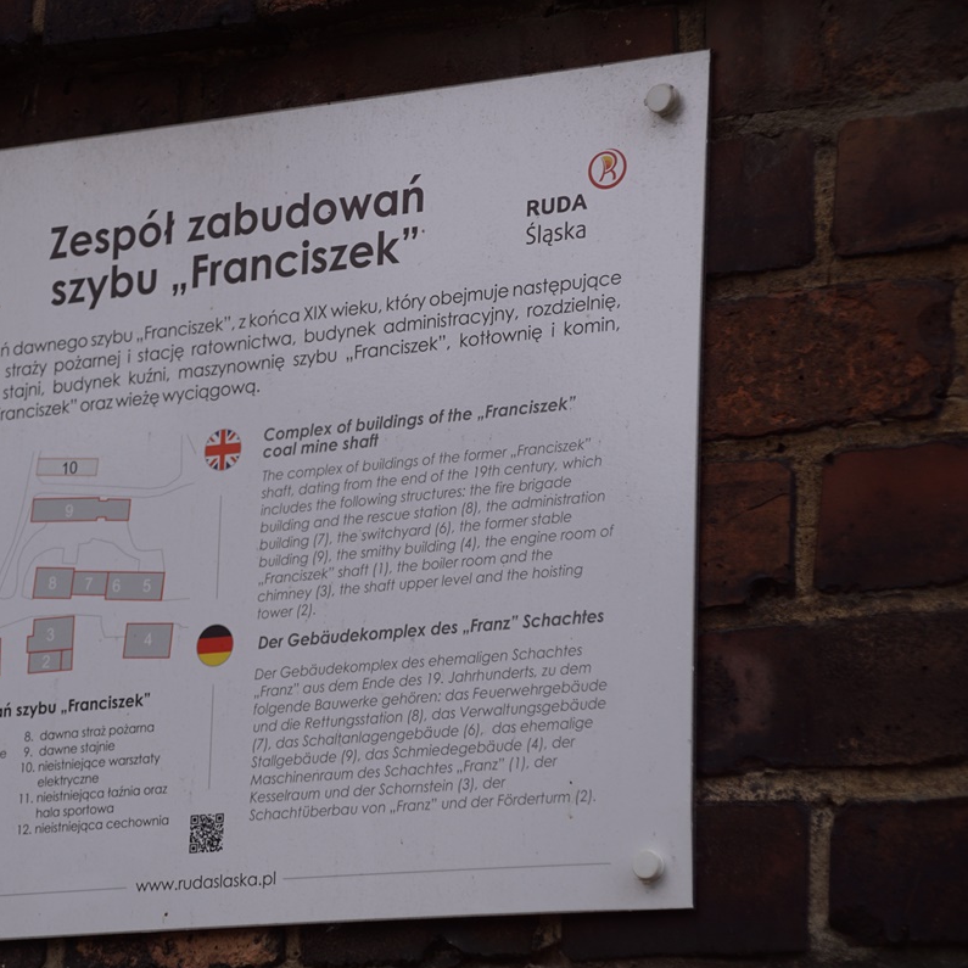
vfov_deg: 10.7
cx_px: 278
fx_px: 5177
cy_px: 485
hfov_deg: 10.7
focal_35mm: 164
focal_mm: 85
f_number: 6.3
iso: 100
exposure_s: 1/200
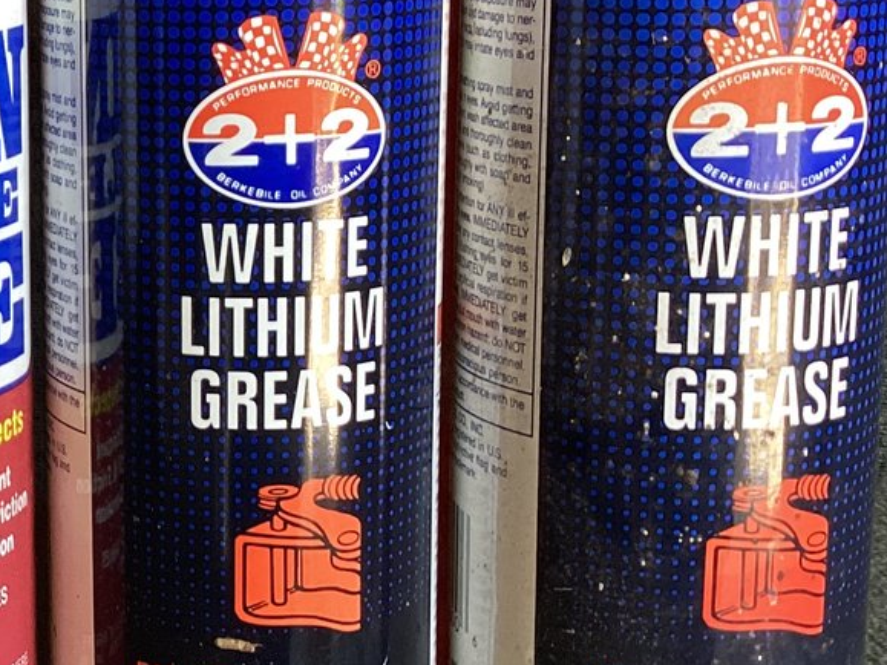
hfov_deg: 22.5
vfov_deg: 18.2
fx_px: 2075
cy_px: 223
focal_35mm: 81
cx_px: -142
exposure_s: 1/60
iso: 100
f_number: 2.4
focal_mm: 3.3
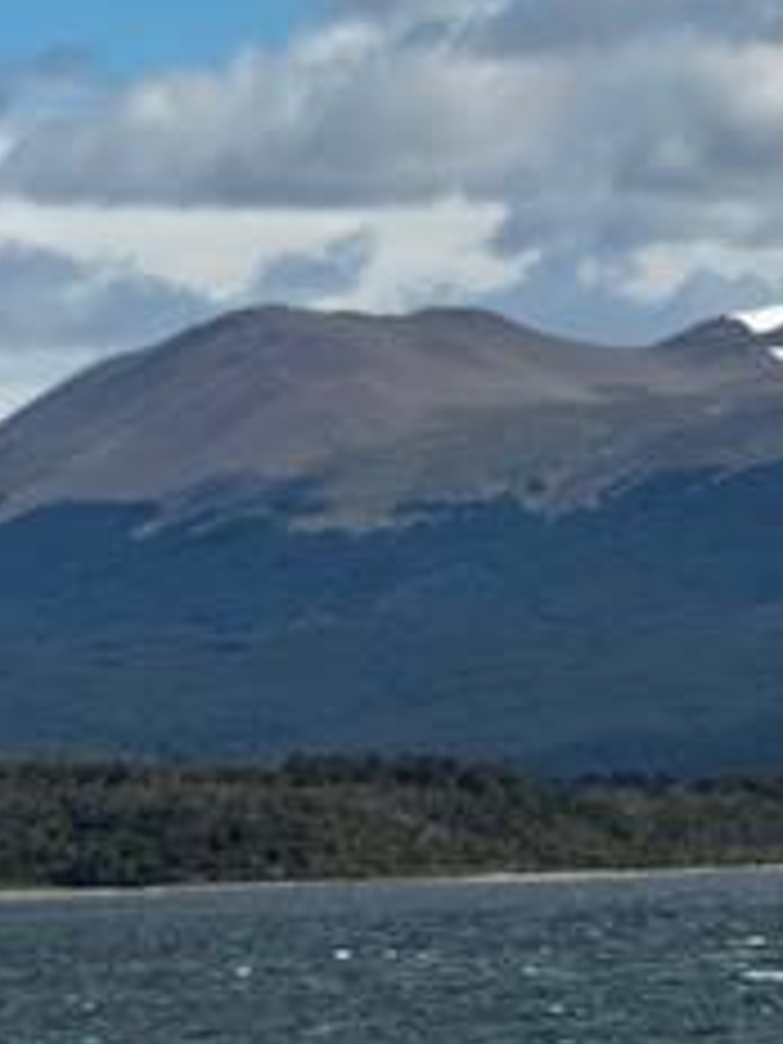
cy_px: 958
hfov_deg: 4.5
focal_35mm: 331
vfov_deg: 6.0
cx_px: 864
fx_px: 9983
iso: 50
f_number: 2.8
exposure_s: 1/2283
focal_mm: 15.66
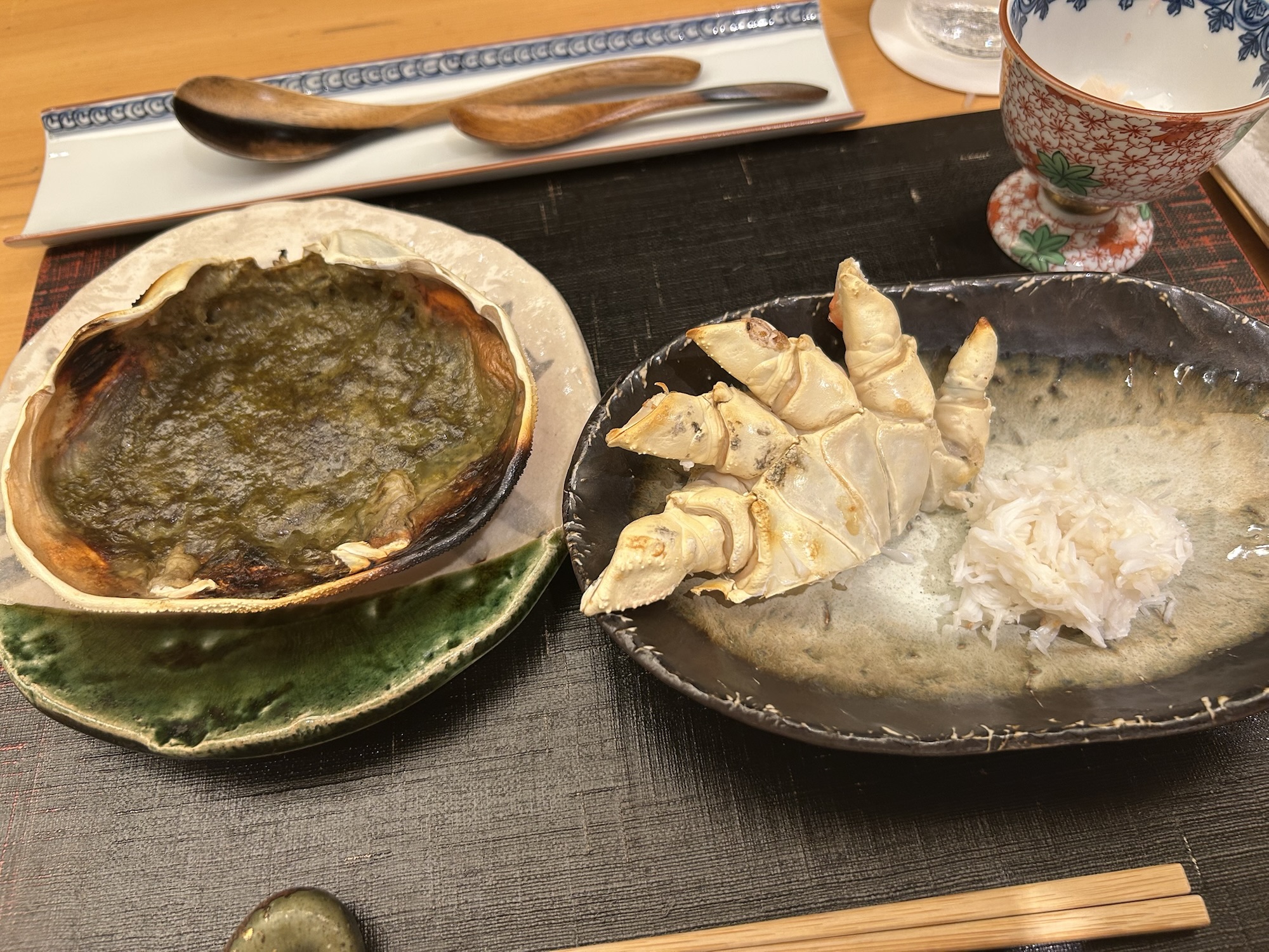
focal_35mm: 26
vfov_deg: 53.1
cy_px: 476
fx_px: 953
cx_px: 634
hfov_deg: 67.3
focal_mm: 5.7
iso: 80
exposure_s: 1/50
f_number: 1.5
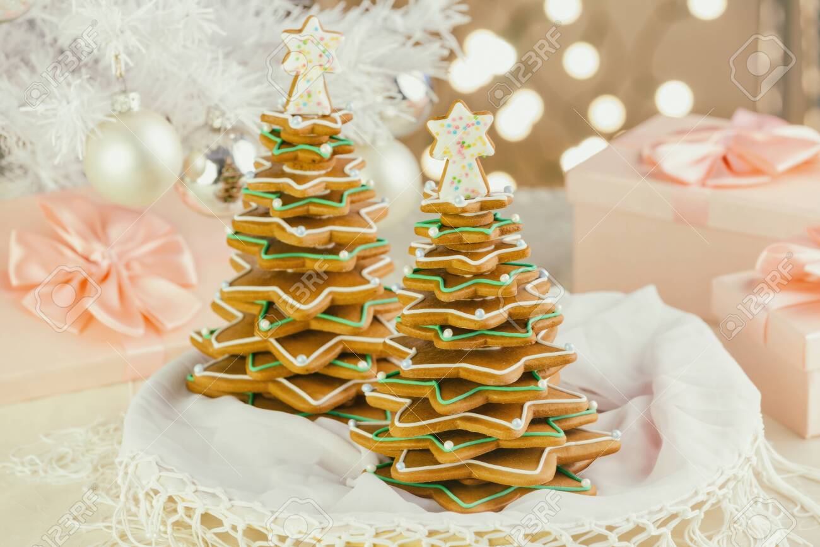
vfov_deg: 7.6
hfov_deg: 11.4
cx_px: 410
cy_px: 274
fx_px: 4100
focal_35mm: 180
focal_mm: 180
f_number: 5.6
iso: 200
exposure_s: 1.6
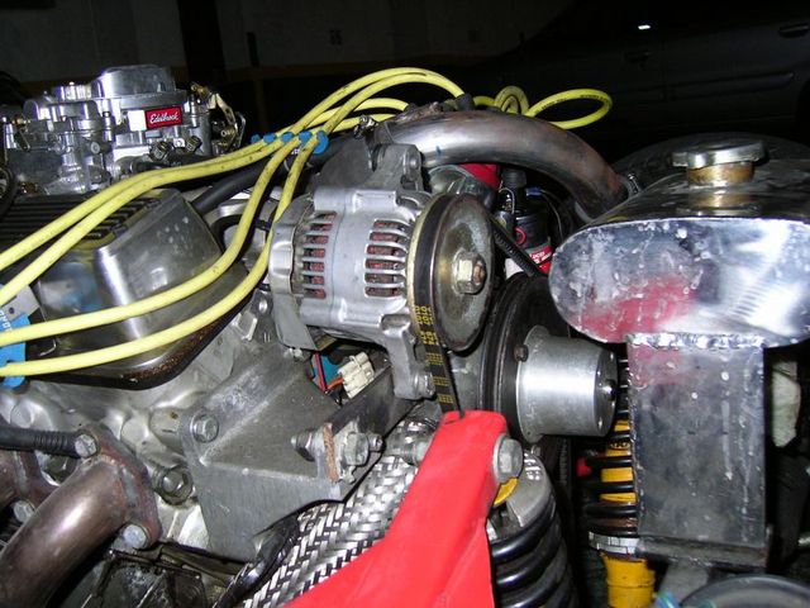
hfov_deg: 51.4
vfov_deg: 39.7
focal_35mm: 36
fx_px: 842
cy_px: 304
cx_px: 405
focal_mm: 5.6
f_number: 2.8
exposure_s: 1/30
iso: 100
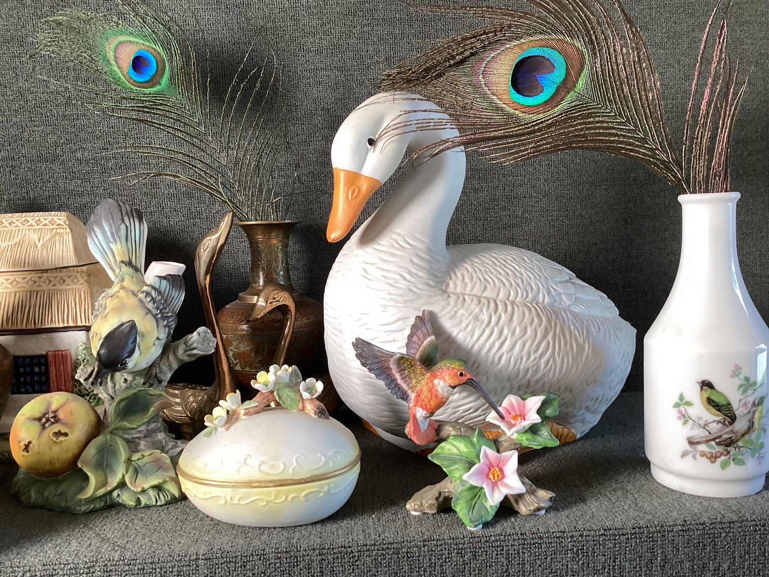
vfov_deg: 45.4
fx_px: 689
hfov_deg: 58.3
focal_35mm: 31
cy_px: 288
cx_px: 384
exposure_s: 1/60
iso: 80
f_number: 2.4
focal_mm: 3.3
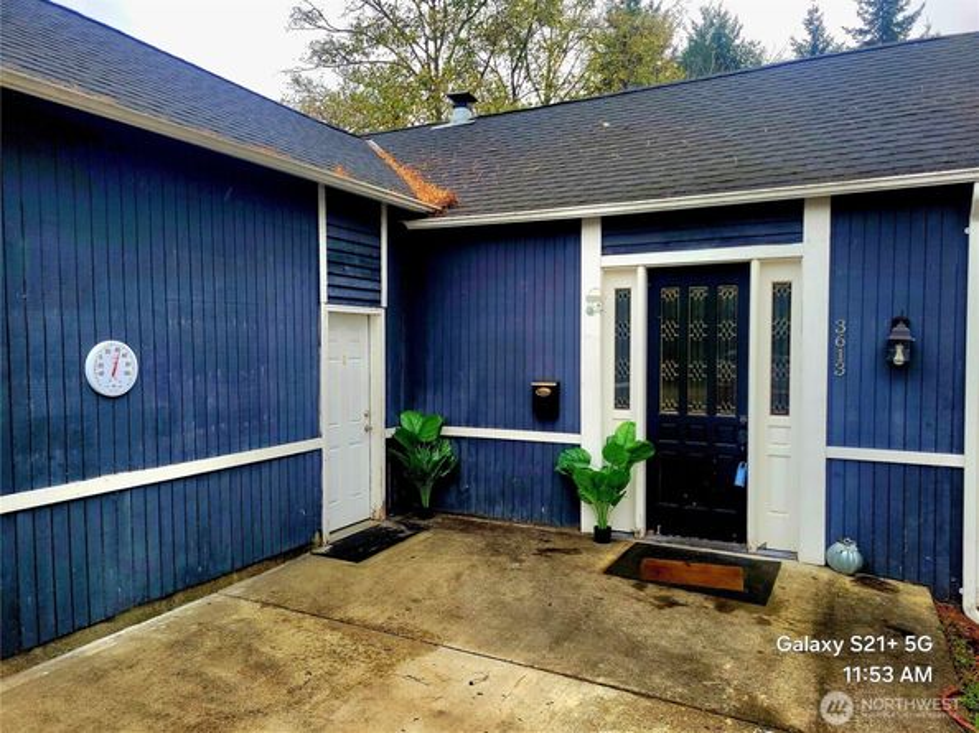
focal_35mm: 26
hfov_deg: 67.3
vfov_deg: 53.0
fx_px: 735
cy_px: 366
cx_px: 490
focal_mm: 5.4
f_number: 1.8
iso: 40
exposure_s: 1/256
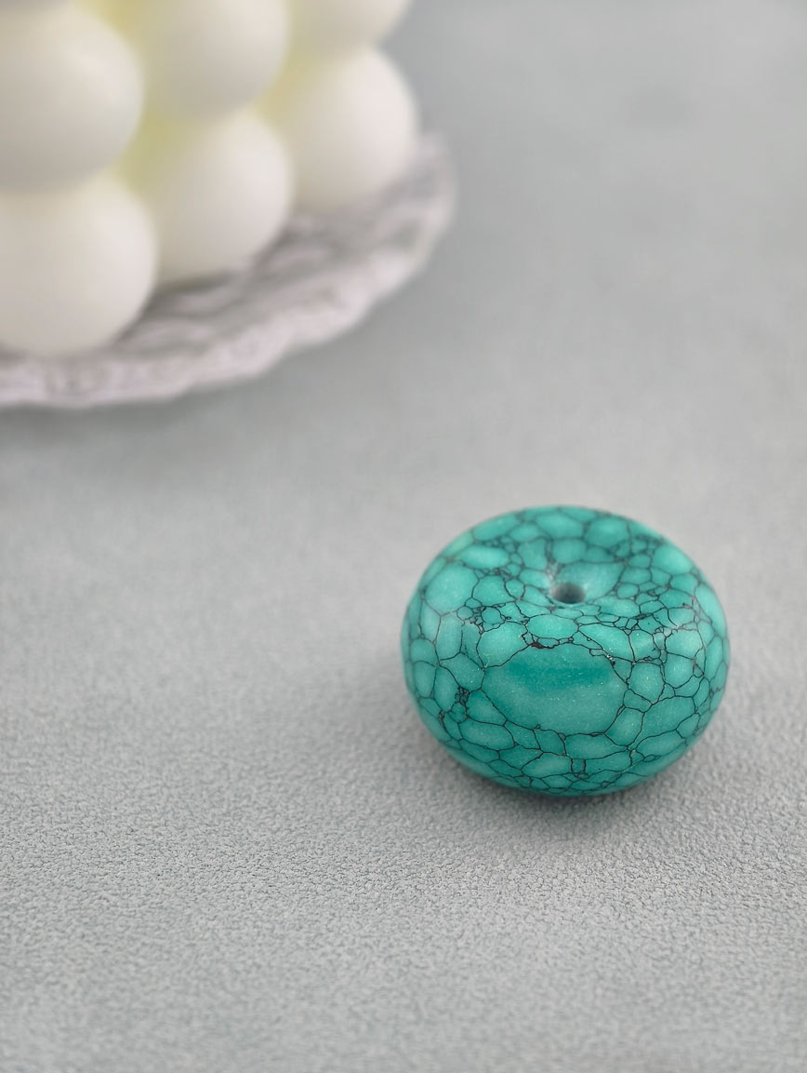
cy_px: 536
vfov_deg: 23.0
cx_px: 404
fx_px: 2636
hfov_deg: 17.4
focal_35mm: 85
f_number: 2.67
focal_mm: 22.48
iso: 125
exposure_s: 1/160
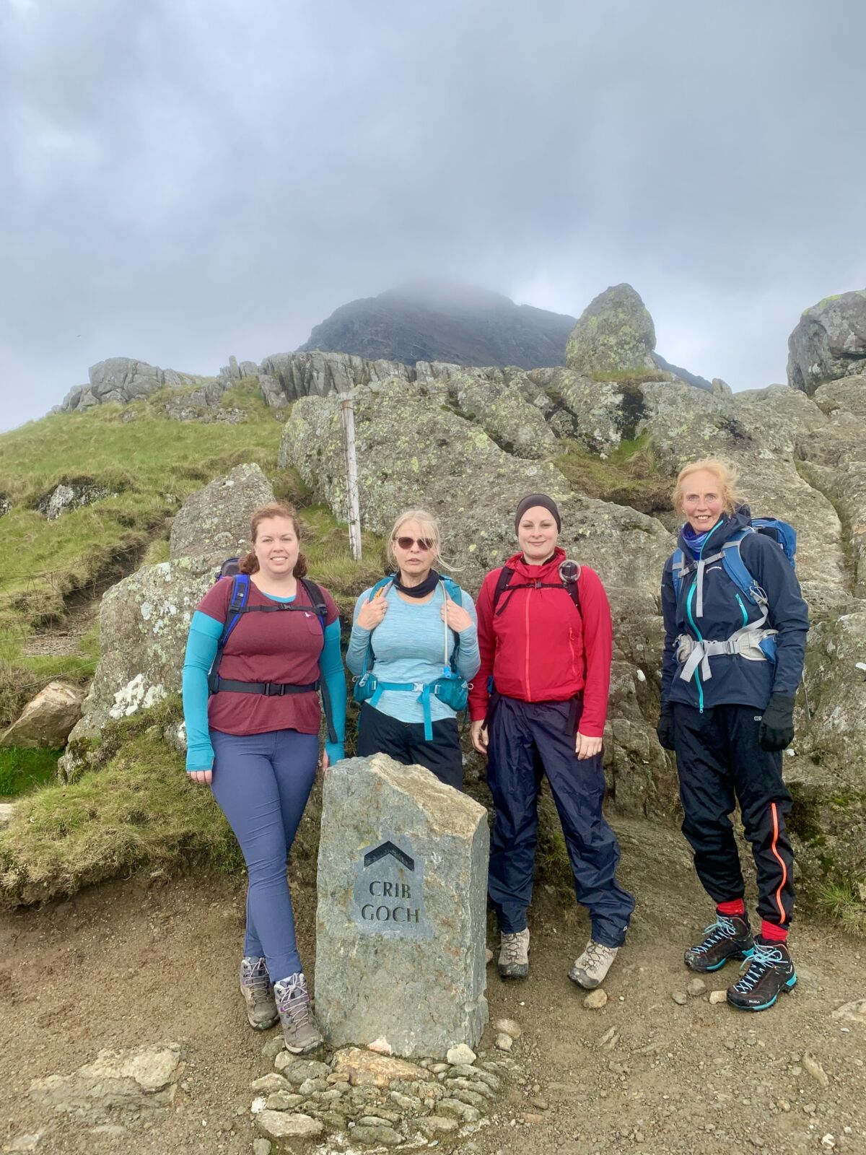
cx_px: 433
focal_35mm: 26
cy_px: 578
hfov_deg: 53.1
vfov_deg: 67.3
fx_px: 867
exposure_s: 1/573
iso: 25
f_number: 1.8
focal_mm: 4.25
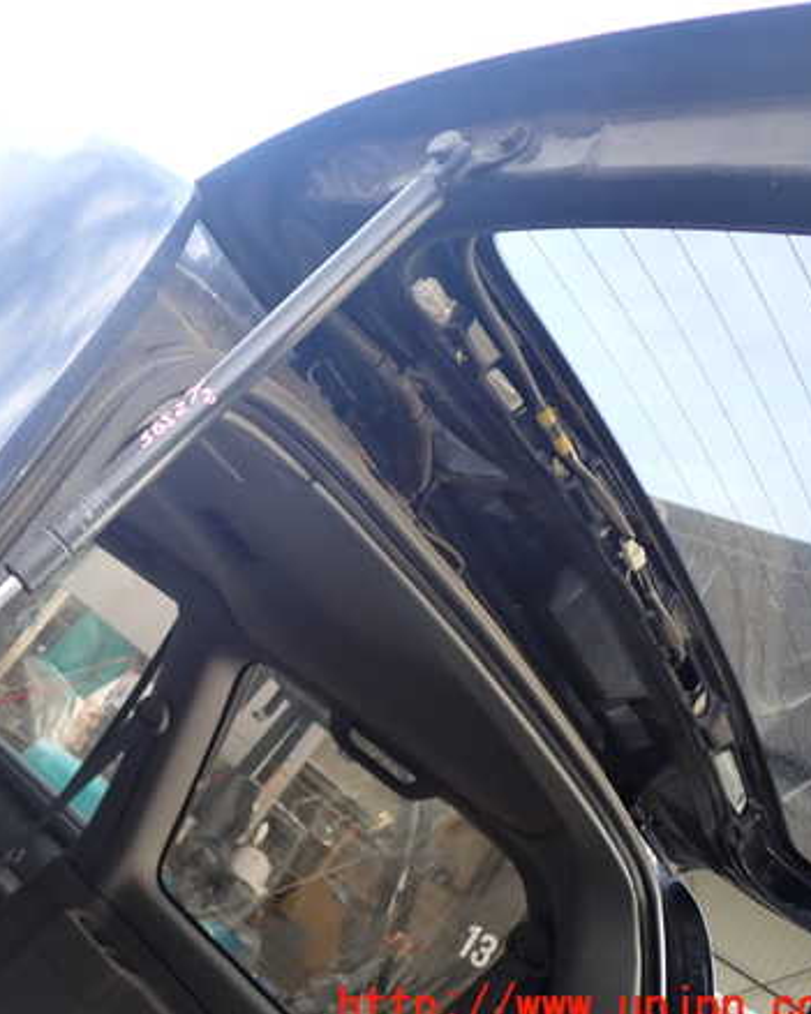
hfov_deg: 36.1
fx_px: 1201
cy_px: 517
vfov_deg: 45.8
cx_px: 166
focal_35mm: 40
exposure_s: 1/100
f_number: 2.3
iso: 100
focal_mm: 5.4
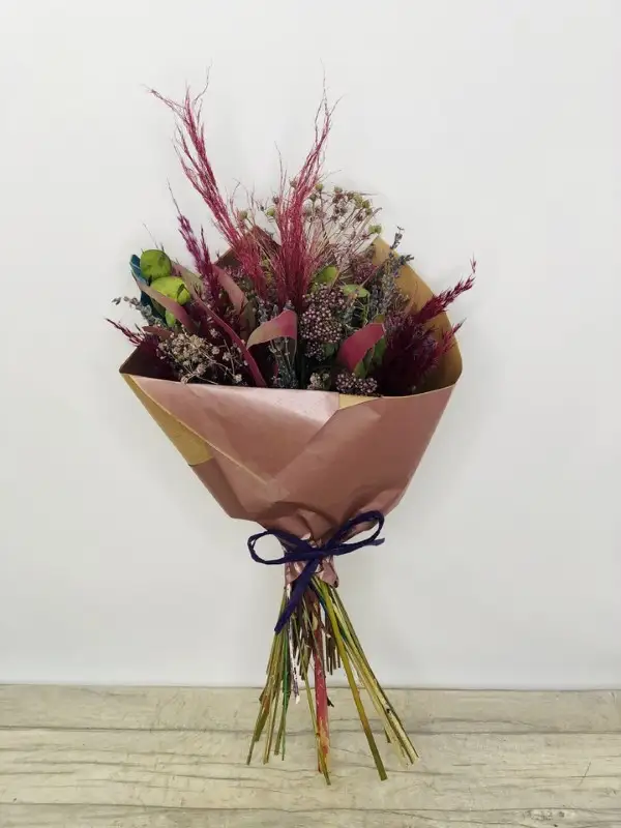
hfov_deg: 28.0
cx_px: 310
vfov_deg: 36.8
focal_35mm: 52
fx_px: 1244
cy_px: 414
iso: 32
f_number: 2.4
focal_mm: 6
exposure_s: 1/100
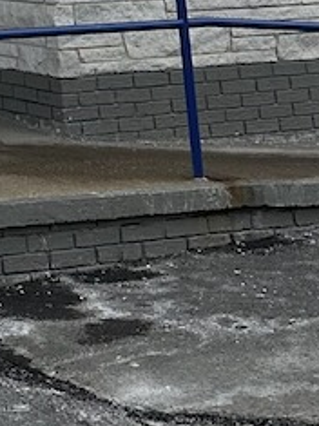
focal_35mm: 131
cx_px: -484
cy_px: -361
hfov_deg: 9.8
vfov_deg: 13.4
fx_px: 1611
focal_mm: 6.86
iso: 80
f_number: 1.78
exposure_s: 1/7576
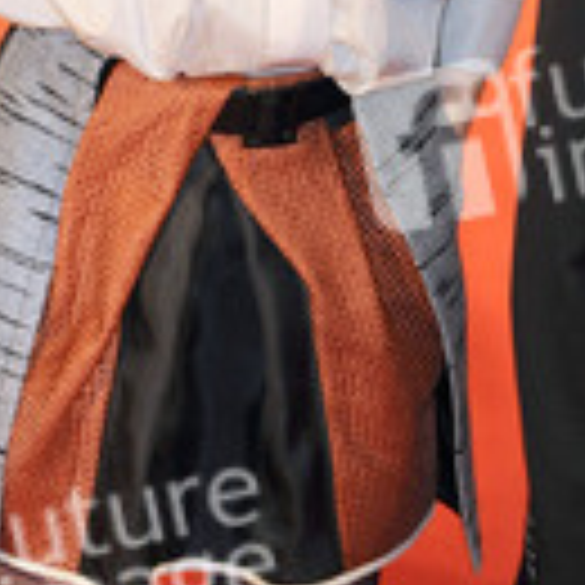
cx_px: 176
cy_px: -99
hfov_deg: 6.8
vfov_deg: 6.8
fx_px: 4895
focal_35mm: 256
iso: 3200
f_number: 5.6
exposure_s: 1/160
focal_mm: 98
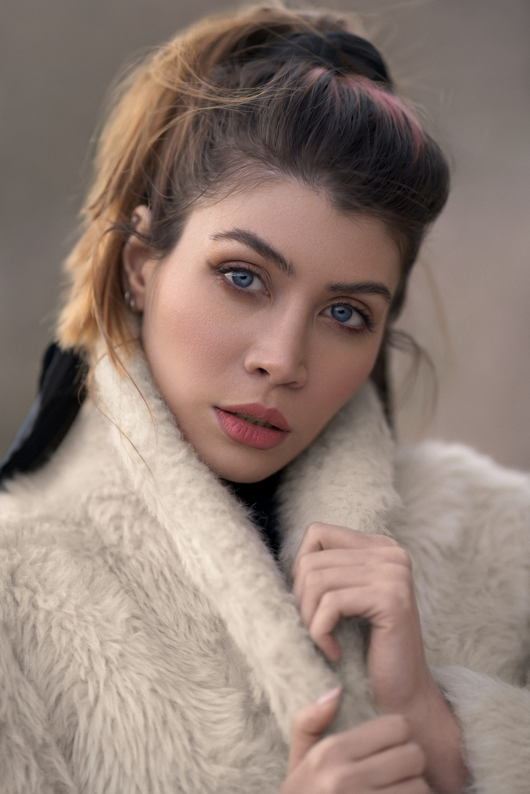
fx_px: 1877
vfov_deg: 23.9
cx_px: 265
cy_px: 397
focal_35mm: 85
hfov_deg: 16.1
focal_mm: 85
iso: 80
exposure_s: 1/160
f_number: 2
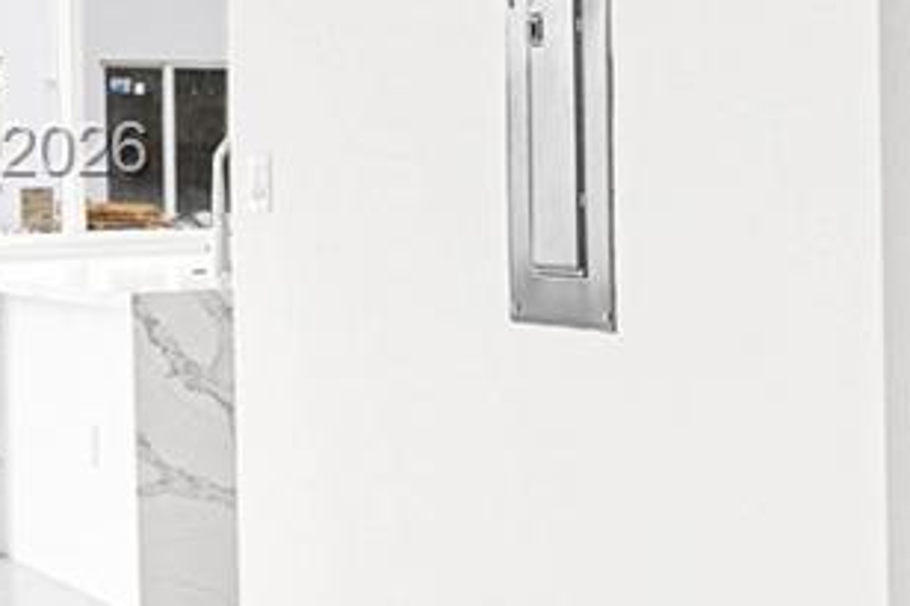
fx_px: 2097
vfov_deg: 16.4
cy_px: 155
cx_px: 1592
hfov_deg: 19.2
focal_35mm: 83
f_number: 8
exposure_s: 1/30
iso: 500
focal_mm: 16
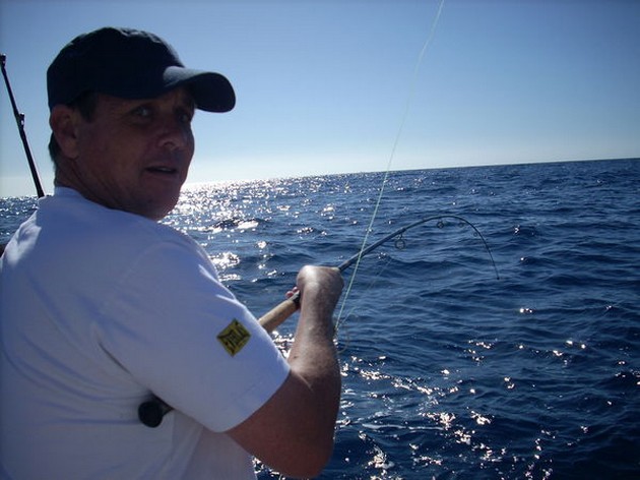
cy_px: 240
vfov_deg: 38.6
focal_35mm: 37
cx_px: 320
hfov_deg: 50.2
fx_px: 684
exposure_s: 1/707
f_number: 5.6
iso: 64
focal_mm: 6.2
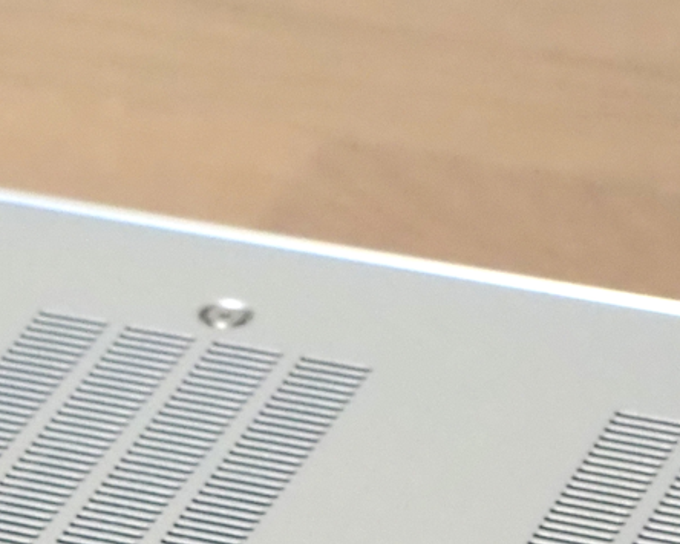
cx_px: -69
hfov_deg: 5.7
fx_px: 6801
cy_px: 941
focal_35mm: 338
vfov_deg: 4.5
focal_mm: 40
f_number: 4
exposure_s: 1/80
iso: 2000
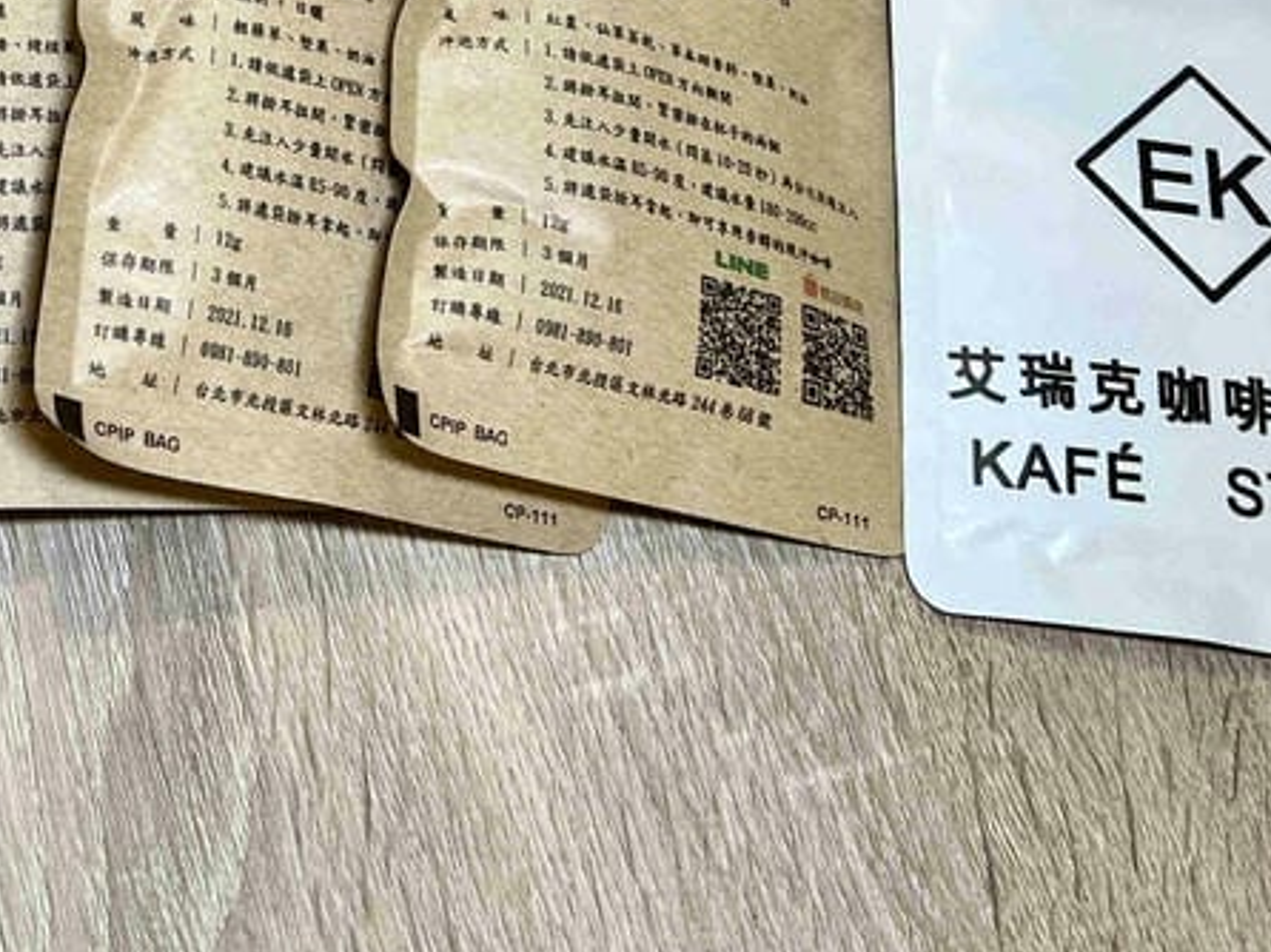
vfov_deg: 19.9
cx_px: 180
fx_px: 2569
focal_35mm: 70
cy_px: -154
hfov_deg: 27.0
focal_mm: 5.7
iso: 64
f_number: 1.5
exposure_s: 1/120
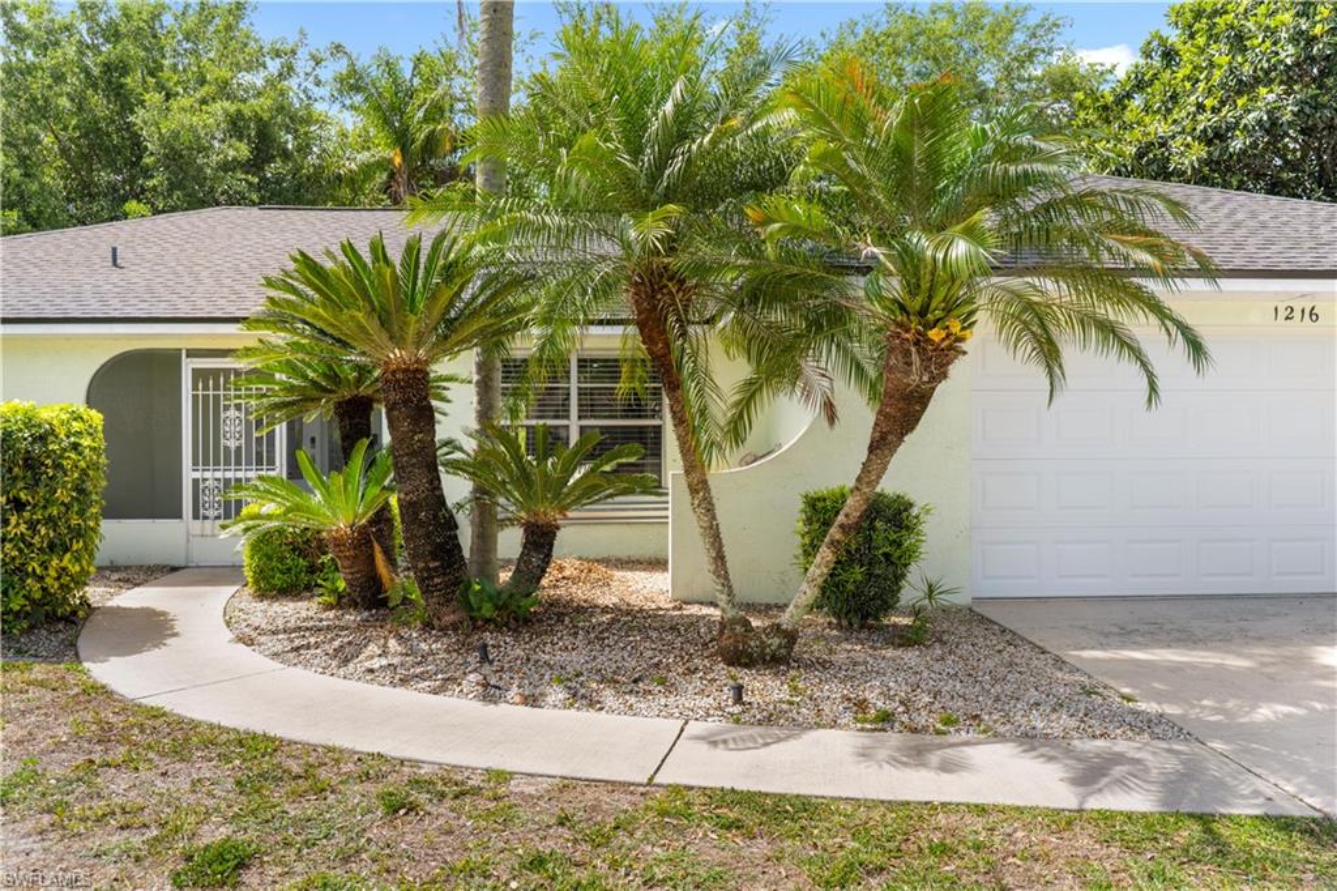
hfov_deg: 65.5
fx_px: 1039
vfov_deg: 46.4
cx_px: 668
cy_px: 446
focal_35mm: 28
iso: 50
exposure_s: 1/50
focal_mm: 28
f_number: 8
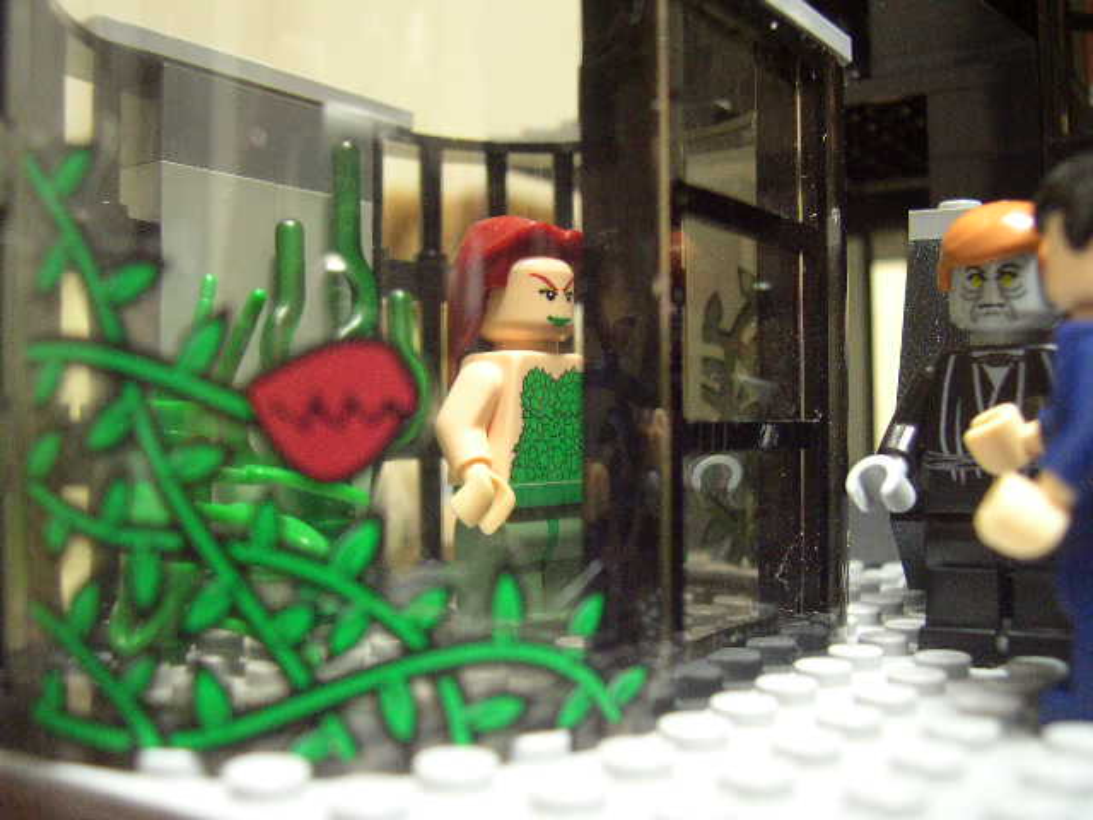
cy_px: 410
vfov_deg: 37.7
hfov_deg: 49.0
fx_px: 1200
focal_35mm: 38
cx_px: 546
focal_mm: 8
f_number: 2.8
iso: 400
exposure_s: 1/2.3
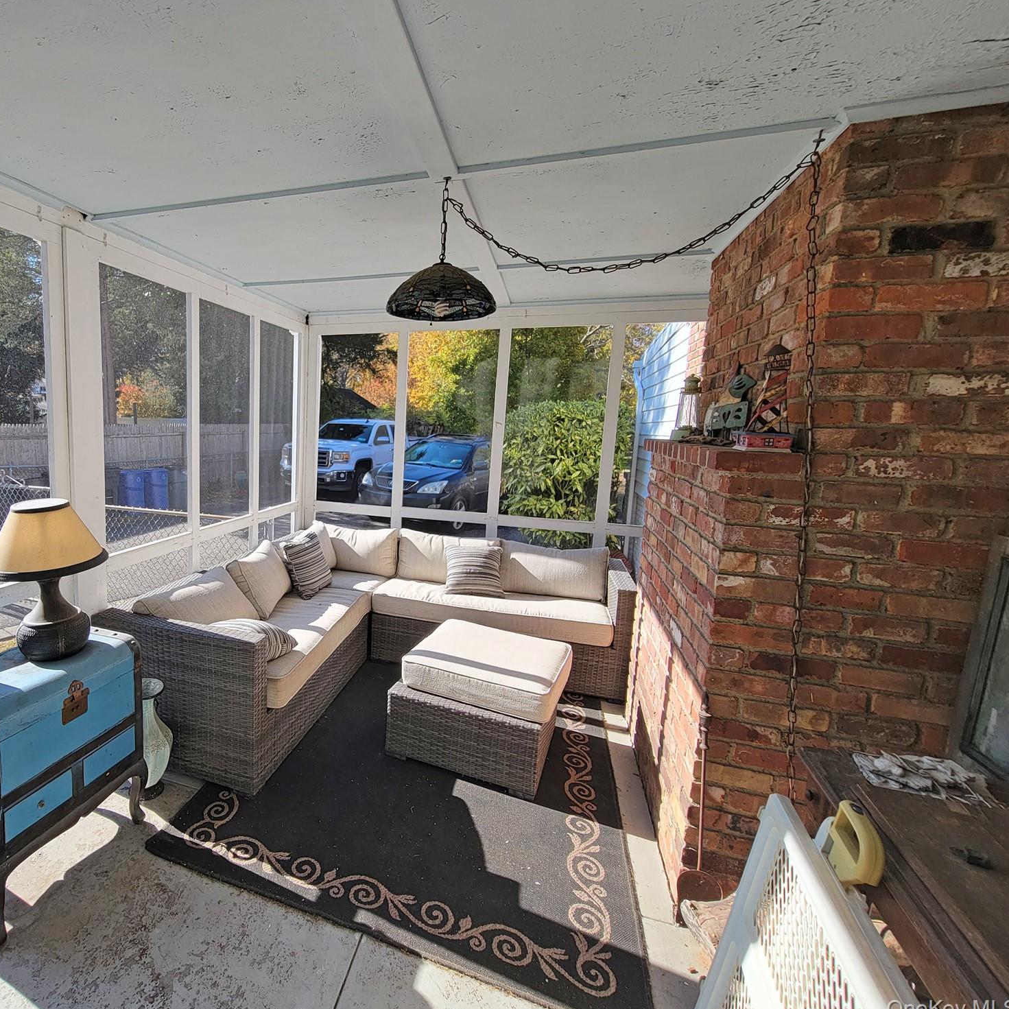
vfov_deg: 87.4
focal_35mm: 16
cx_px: 324
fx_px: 528
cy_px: 498
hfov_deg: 83.9
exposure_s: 1/374
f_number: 2.2
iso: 50
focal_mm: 2.2
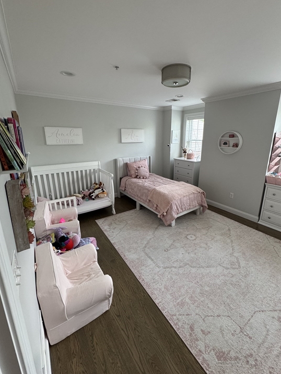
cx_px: 147
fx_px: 162
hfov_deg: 81.7
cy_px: 177
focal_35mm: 15
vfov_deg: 98.1
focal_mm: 2.22
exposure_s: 1/120
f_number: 2.2
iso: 200
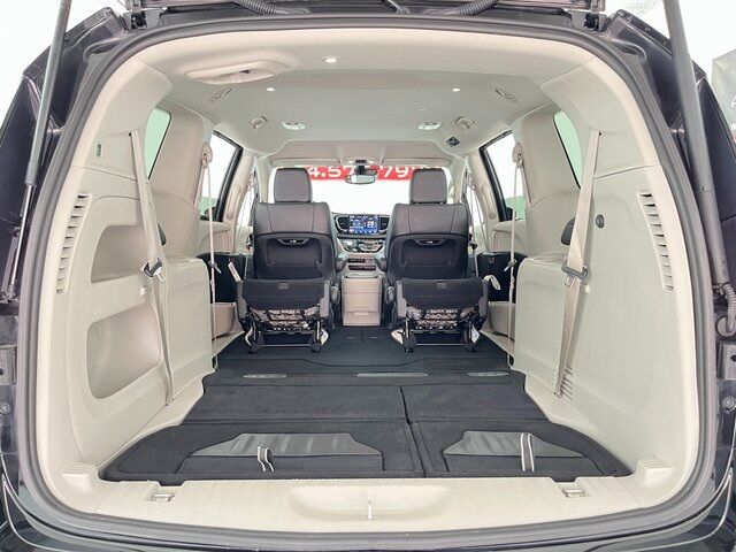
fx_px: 553
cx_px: 368
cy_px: 276
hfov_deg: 67.3
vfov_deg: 53.1
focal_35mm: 26
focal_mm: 5.1
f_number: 1.6
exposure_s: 1/30
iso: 640
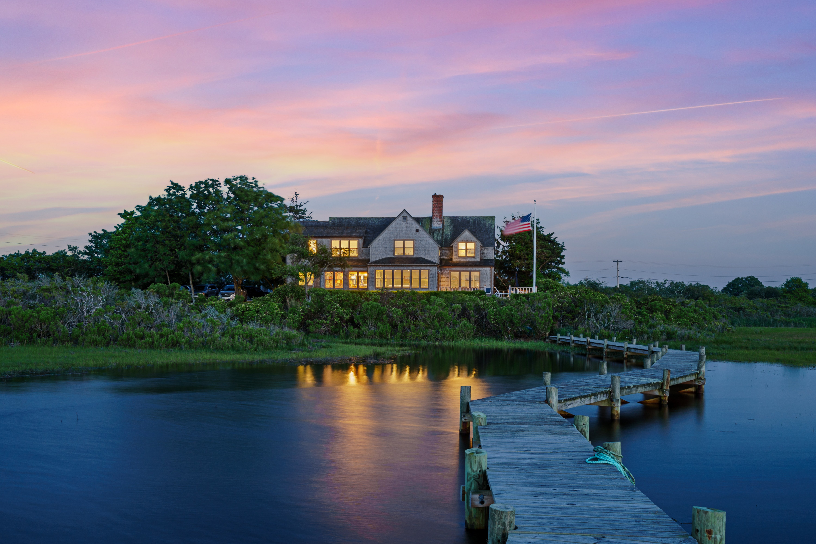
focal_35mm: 36
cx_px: 408
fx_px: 816
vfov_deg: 36.9
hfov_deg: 53.1
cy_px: 272
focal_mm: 24
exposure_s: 3.2
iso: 100
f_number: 4
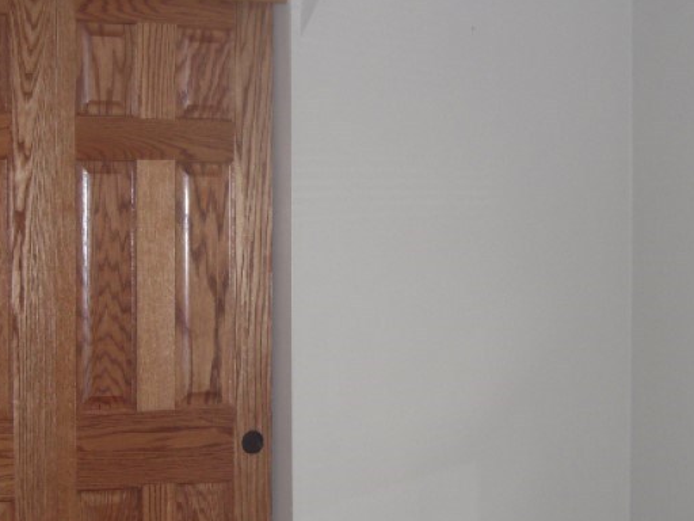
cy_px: 296
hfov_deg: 25.7
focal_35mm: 76
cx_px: 340
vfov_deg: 19.4
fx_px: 1524
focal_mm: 7.9
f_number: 2.8
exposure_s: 1/60
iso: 200
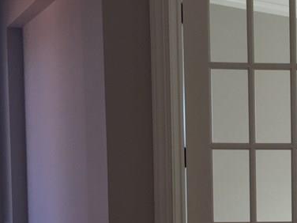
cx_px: 378
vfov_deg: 18.2
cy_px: 226
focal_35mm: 79
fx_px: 678
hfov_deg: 22.3
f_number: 2.2
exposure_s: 1/208
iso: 32
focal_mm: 4.15
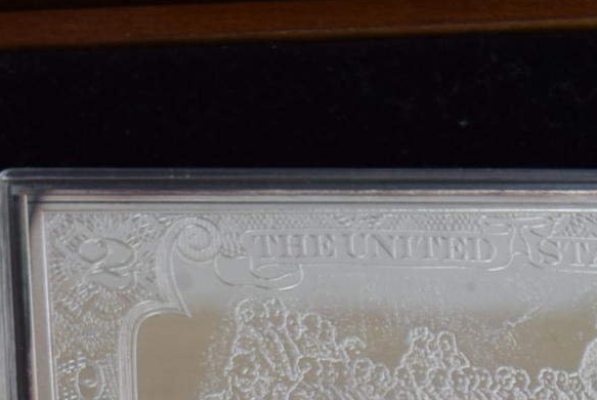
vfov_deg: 8.3
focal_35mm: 154
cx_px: -75
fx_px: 2556
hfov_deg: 13.0
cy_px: 901
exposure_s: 1/100
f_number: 5
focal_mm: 20
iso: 400
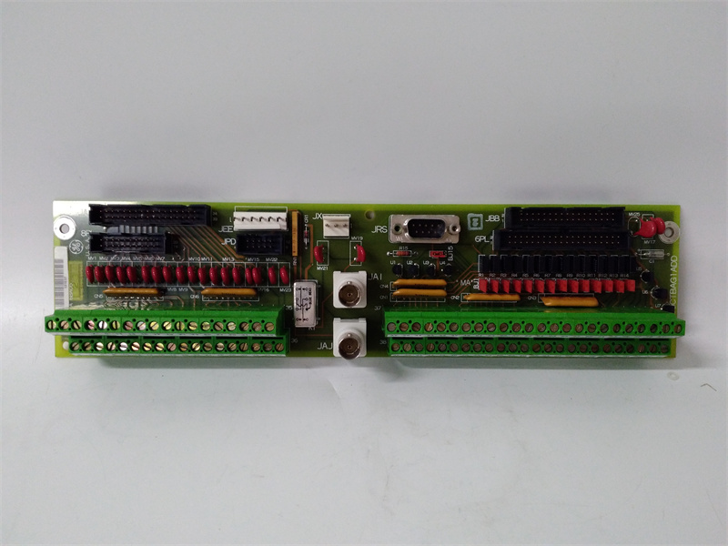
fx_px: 568
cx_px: 364
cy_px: 273
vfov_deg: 51.4
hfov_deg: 65.3
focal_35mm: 27
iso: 396
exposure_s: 1/33
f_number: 2
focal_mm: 3.79
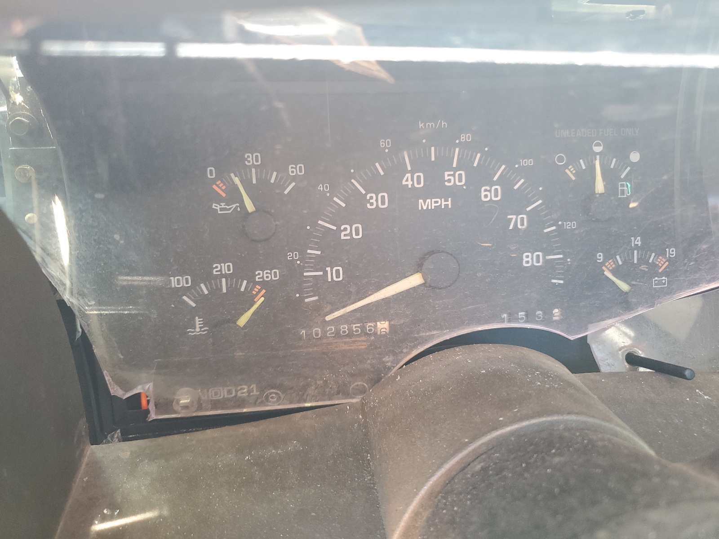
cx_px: 360
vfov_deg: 53.1
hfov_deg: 67.3
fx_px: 540
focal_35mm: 26
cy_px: 270
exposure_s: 1/60.2
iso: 116
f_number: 1.5
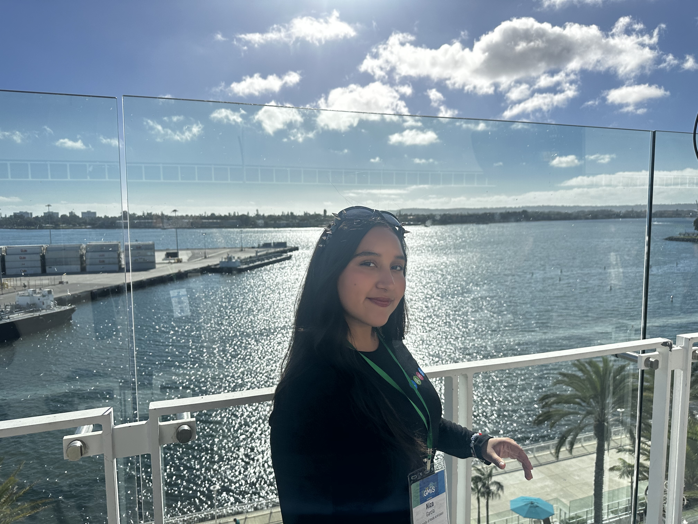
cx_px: 349
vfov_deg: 56.8
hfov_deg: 71.6
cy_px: 262
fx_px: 484
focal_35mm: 24
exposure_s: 1/10753
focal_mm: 6.86
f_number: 1.78
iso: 80
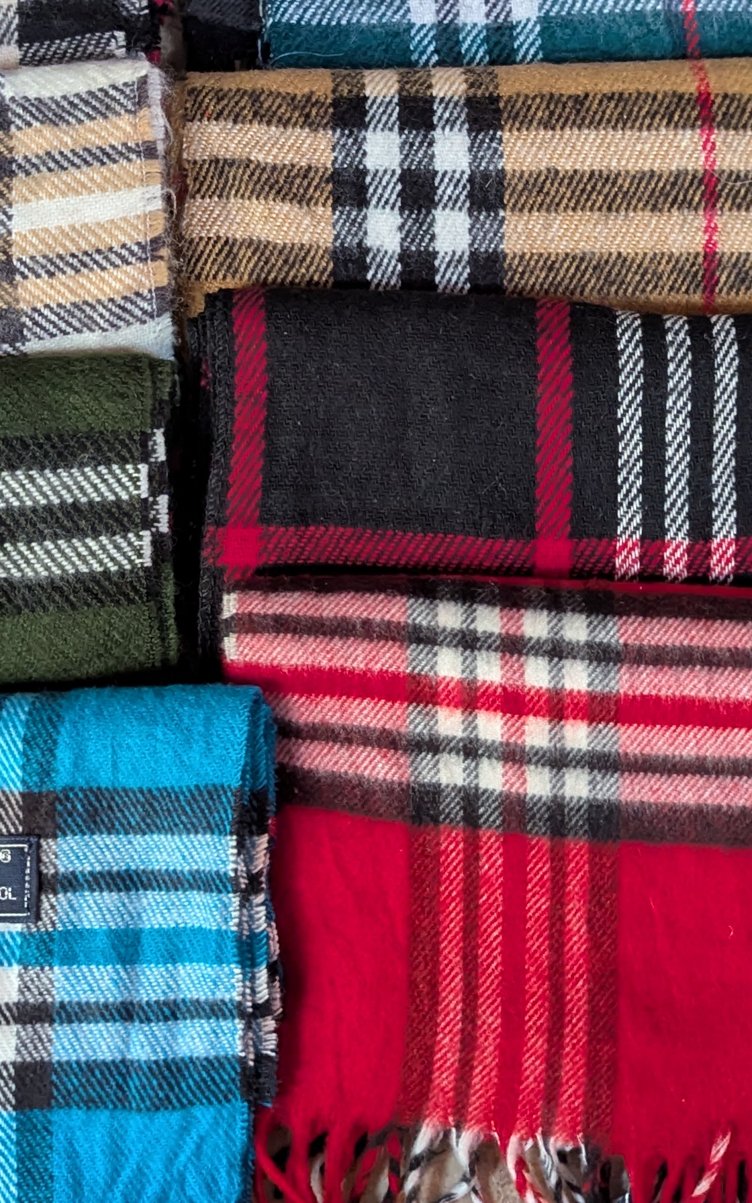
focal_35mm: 58
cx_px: 364
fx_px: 1902
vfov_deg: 34.5
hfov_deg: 22.4
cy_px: 340
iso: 1356
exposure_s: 1/40.1
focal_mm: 6.81
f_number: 1.85
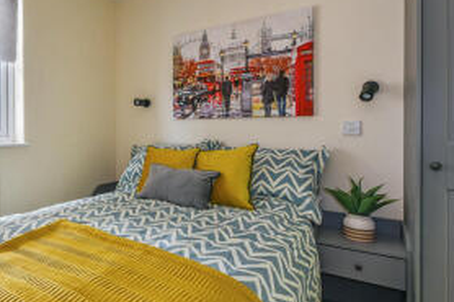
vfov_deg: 52.9
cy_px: 131
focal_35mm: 24
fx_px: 302
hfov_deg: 68.9
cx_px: 113
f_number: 8
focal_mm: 14
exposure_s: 1/2.5
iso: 400
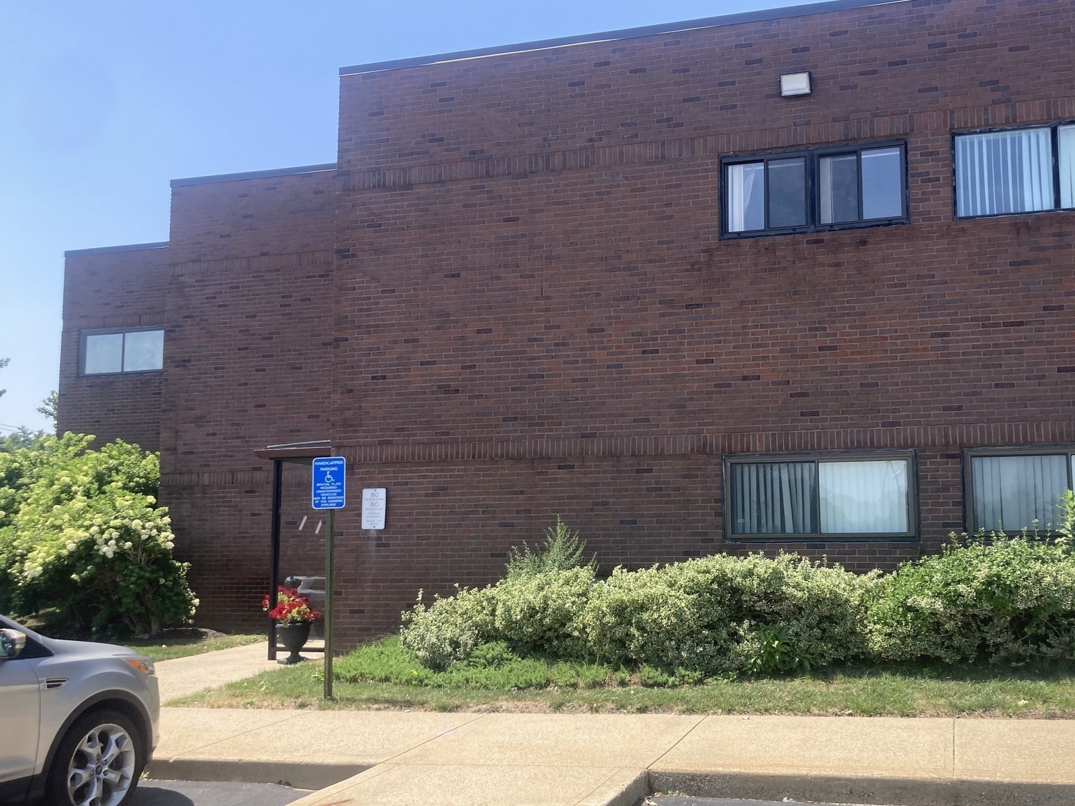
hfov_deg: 52.2
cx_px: 654
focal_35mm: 35
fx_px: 1087
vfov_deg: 40.7
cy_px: 437
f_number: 1.8
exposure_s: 1/1156
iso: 20
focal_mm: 3.99
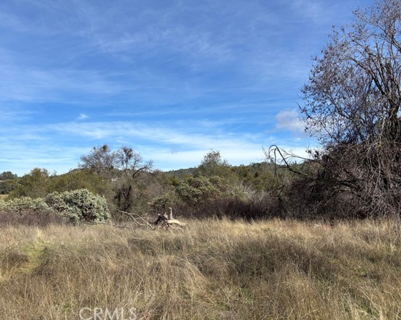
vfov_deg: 50.0
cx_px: 203
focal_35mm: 29
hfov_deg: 60.4
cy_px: 153
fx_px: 344
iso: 50
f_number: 1.6
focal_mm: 5.96
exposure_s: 1/3937
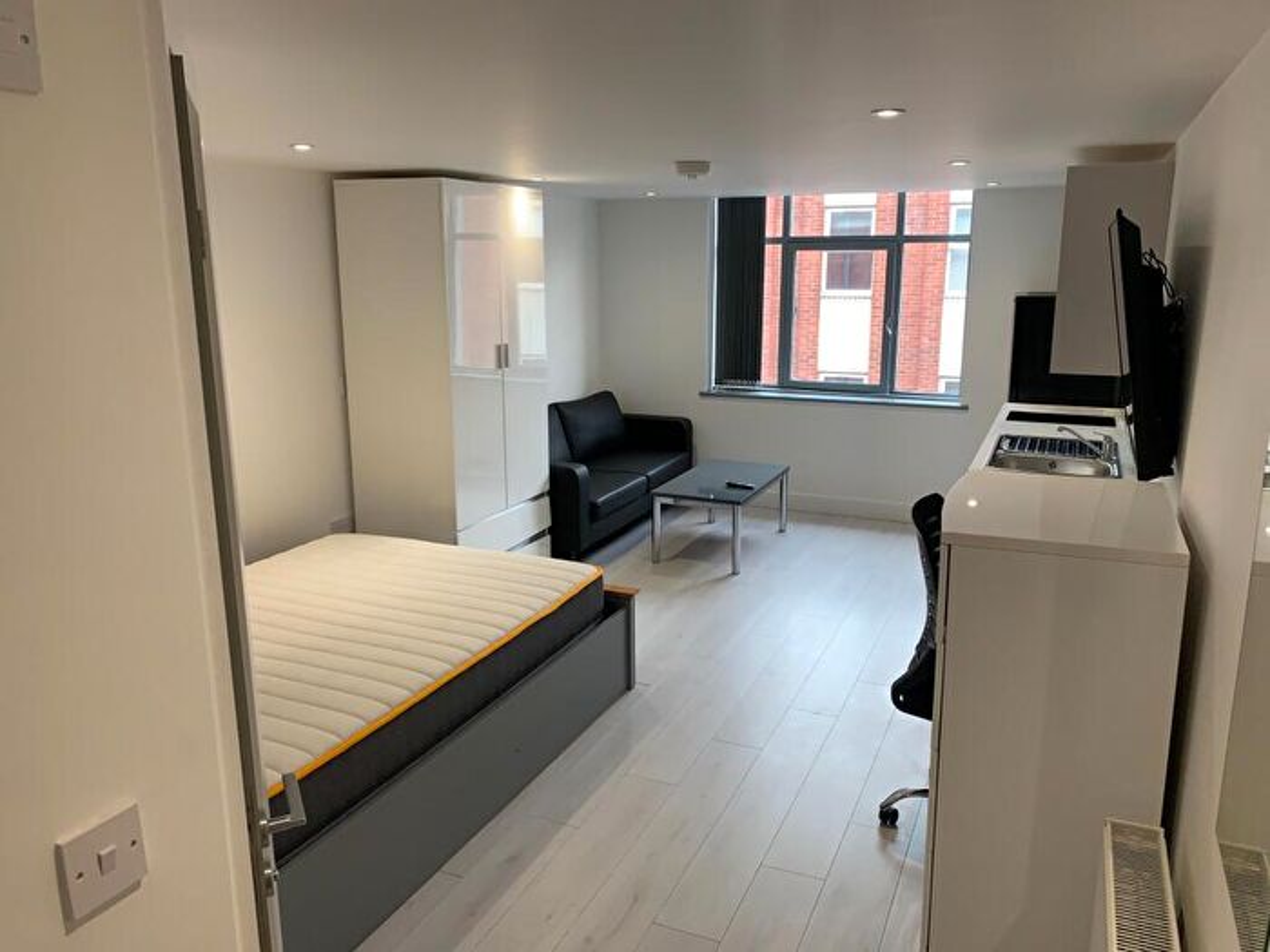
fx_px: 954
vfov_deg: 53.1
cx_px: 635
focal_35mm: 26
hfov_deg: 67.3
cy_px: 476
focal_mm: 4.25
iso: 80
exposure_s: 1/121
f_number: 1.8
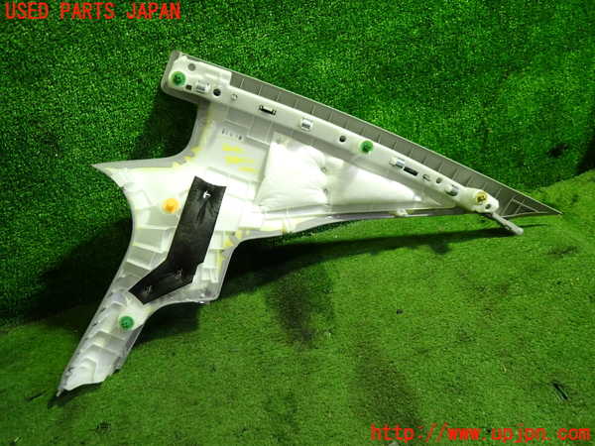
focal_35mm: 25
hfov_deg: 69.4
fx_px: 430
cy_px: 223
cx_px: 298
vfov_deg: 54.9
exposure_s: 1/40
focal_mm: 4.5
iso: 200
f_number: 2
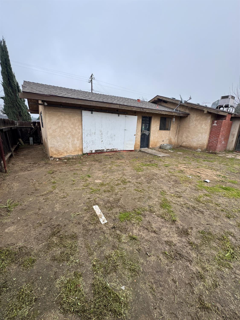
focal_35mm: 14
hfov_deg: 85.7
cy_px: 160
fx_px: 129
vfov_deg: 102.1
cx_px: 120
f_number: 2.2
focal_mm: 2.22
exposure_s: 1/515
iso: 40
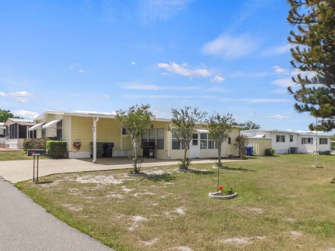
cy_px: 129
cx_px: 182
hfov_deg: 67.2
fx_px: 252
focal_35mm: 26
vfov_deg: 53.0
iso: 125
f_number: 6
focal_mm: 4
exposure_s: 1/640
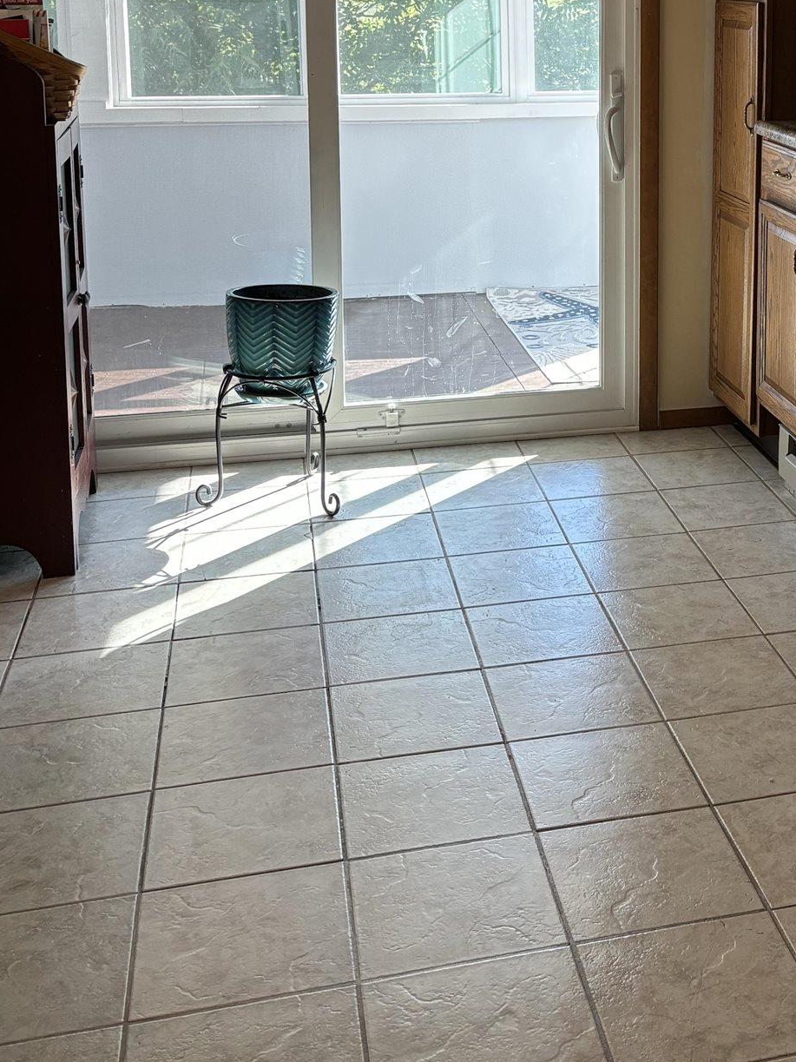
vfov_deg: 37.2
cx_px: 734
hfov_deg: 28.4
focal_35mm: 49
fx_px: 1503
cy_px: 175
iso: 100
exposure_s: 1/120
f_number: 1.6
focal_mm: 5.96
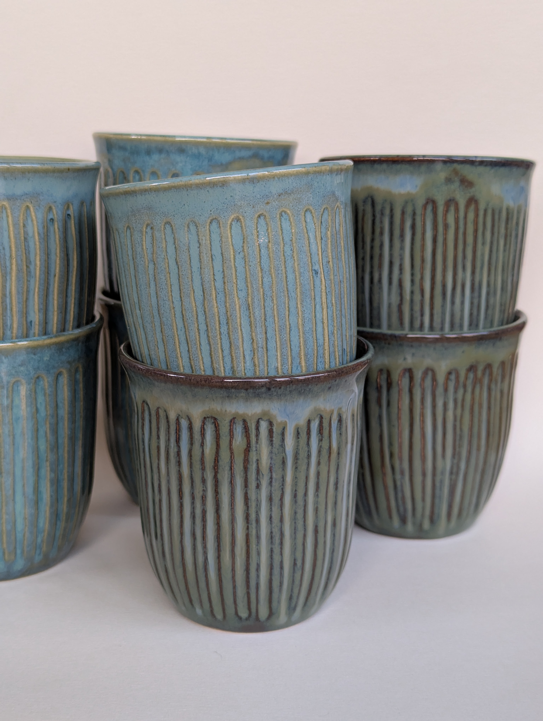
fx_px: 1001
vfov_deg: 39.6
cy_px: 360
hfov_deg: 30.3
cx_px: 272
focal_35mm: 48
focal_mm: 6.81
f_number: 1.85
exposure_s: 1/89.2
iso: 126
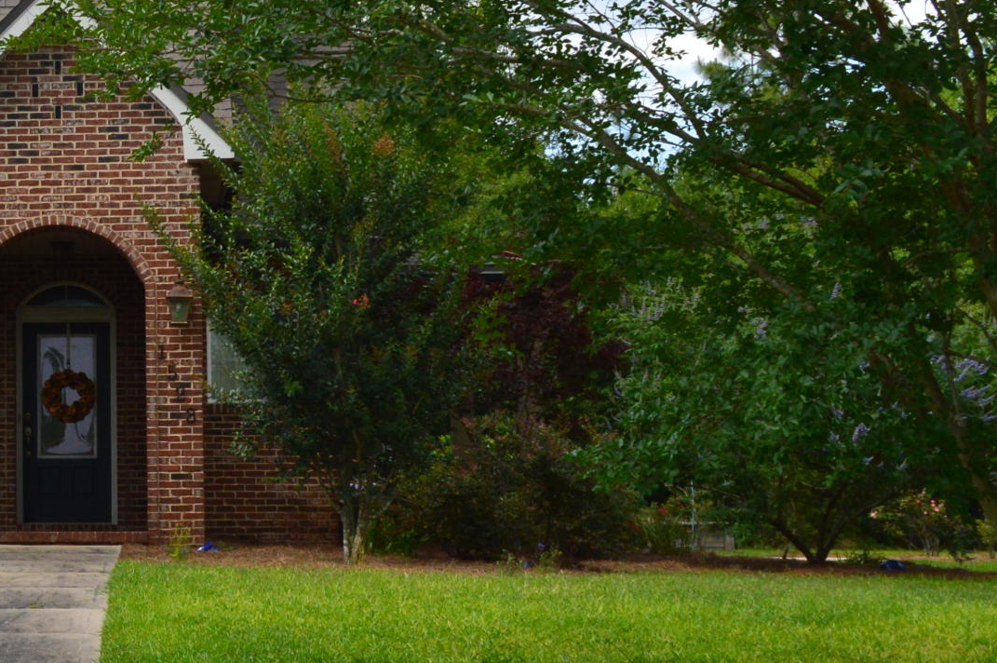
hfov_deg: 22.3
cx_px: -204
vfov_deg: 16.2
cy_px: 289
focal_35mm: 84
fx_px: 2324
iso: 400
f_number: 11
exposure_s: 1/400
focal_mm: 20
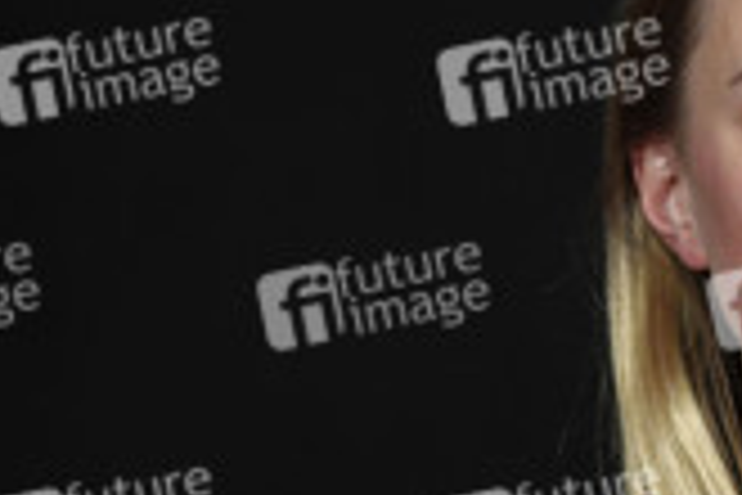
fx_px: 11273
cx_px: 884
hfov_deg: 3.8
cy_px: 410
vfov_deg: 2.5
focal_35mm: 547
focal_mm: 200
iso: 2500
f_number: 4
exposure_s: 1/200
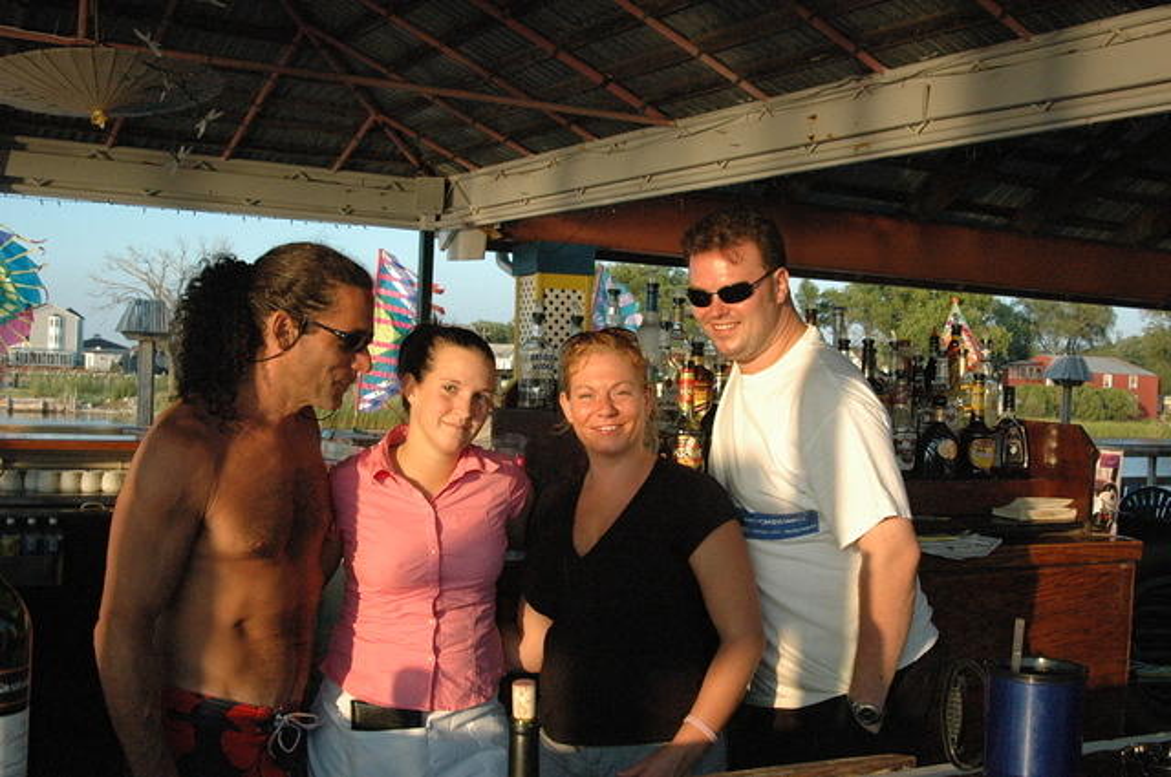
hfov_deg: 46.5
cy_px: 388
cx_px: 586
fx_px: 1364
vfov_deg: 31.8
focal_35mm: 42
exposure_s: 1/640
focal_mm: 28
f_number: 13
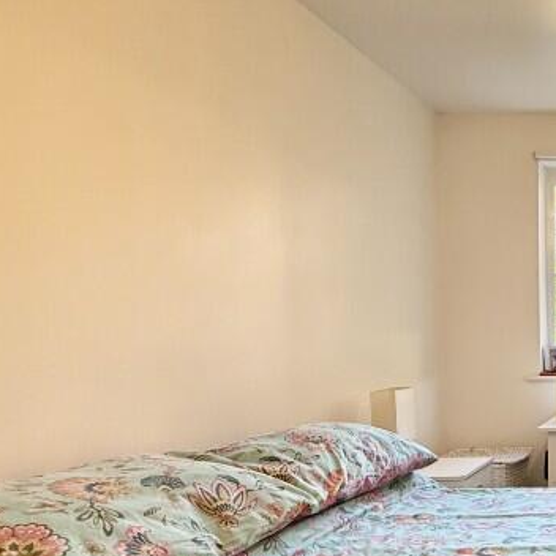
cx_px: 725
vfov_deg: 45.6
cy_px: 352
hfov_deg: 33.5
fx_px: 654
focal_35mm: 36
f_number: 2.2
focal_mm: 2.22
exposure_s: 1/100
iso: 320
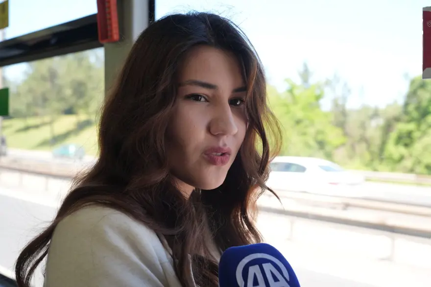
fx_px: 515
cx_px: 216
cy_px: 144
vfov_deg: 31.2
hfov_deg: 45.4
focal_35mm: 43
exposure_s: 1/250
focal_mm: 43
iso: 800
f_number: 5.6
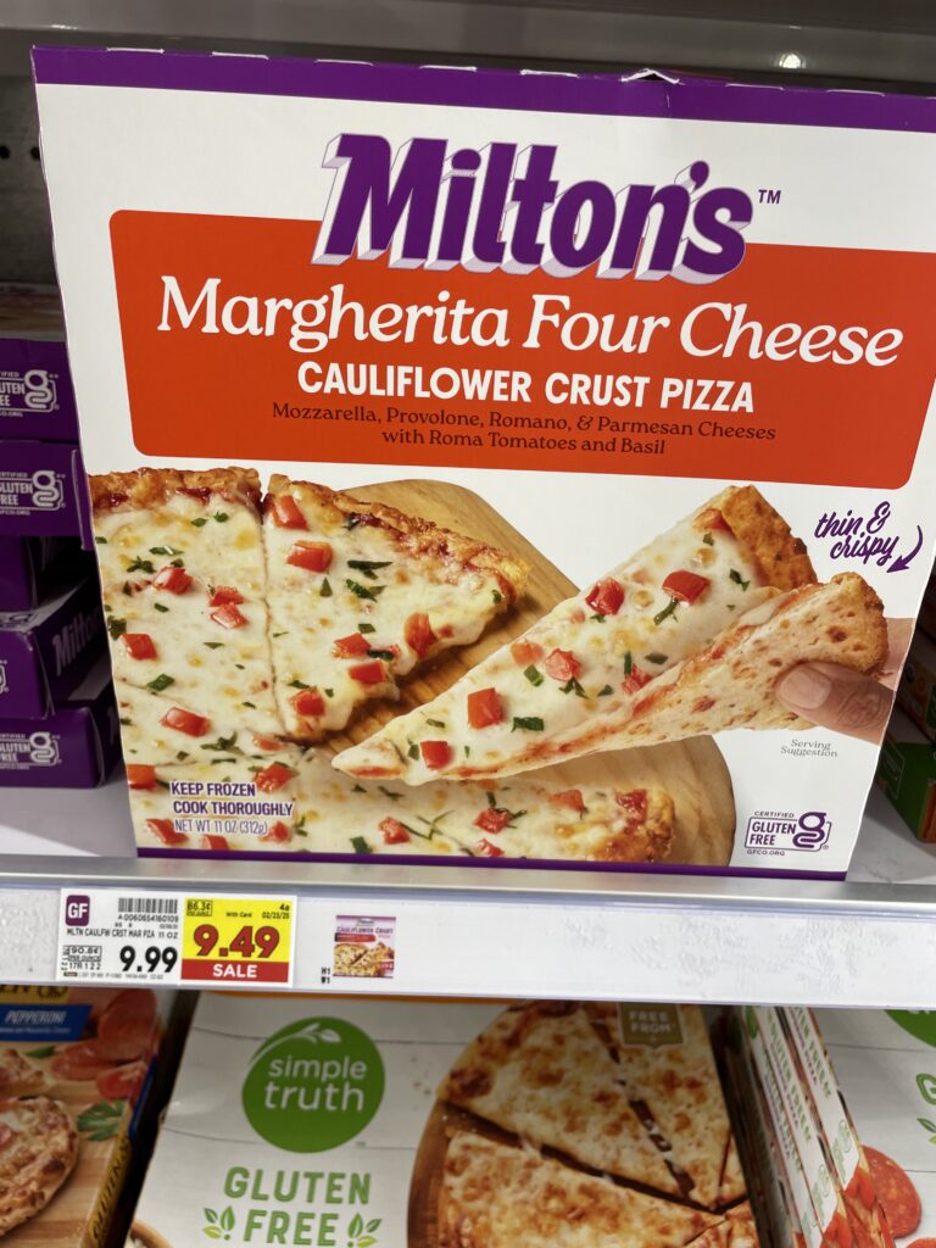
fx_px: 937
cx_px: 468
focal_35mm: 26
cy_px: 624
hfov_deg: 53.1
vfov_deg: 67.3
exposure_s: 1/120
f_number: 1.6
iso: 50
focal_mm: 4.2
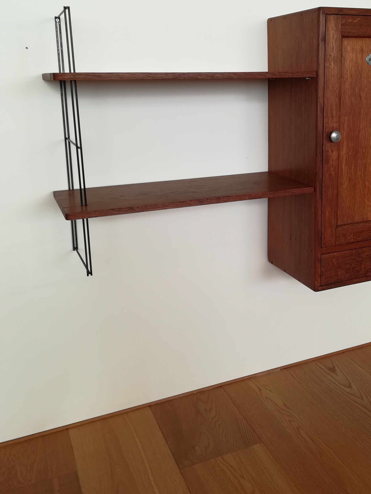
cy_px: 194
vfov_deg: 51.0
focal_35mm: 36
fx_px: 515
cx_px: 248
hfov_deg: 39.2
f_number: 2.2
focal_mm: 3.83
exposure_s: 1/33.3
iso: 80
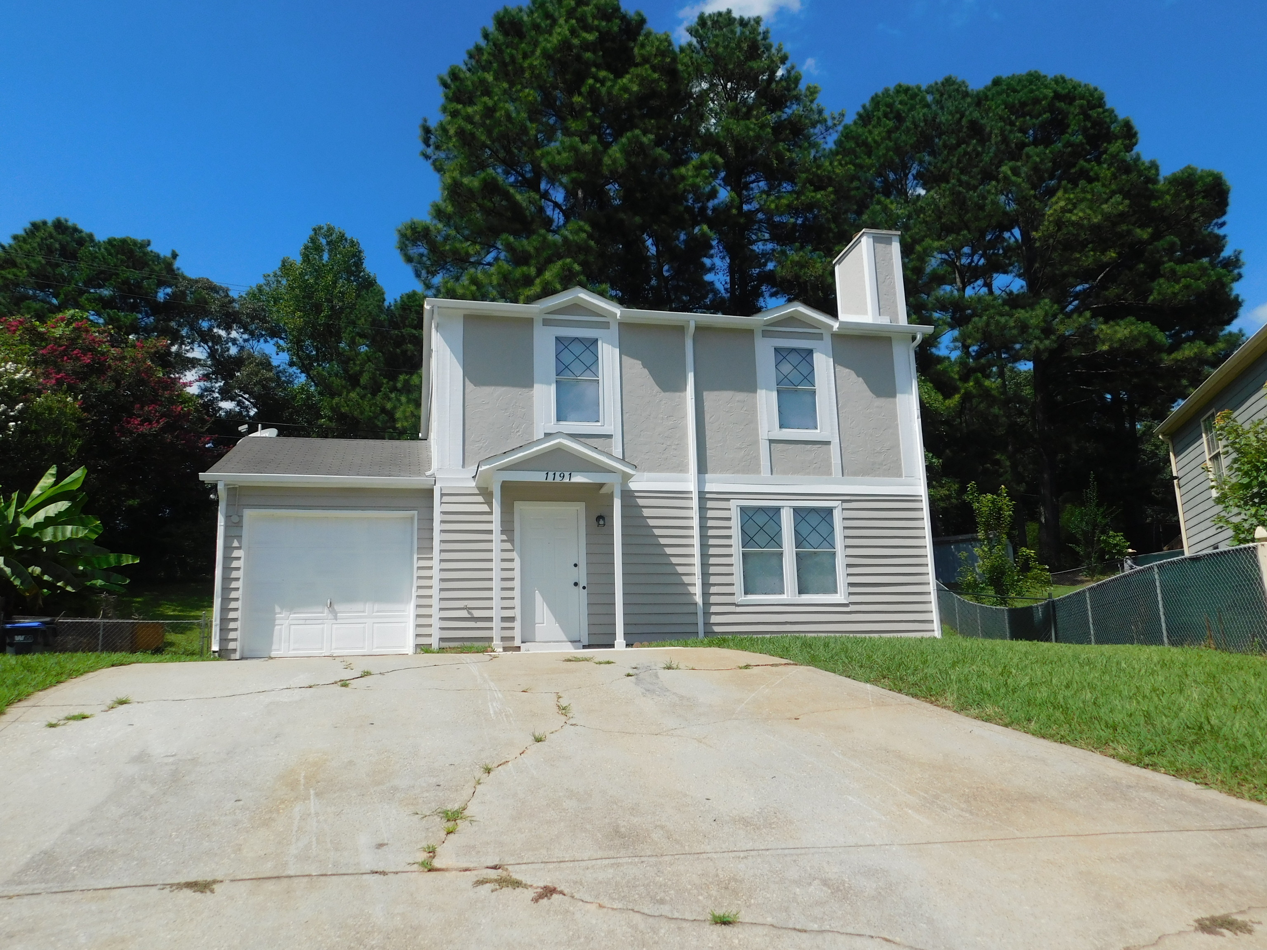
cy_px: 475
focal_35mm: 28
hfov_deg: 63.4
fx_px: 1025
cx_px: 634
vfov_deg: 49.7
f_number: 6.4
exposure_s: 1/500
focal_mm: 4.9
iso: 125
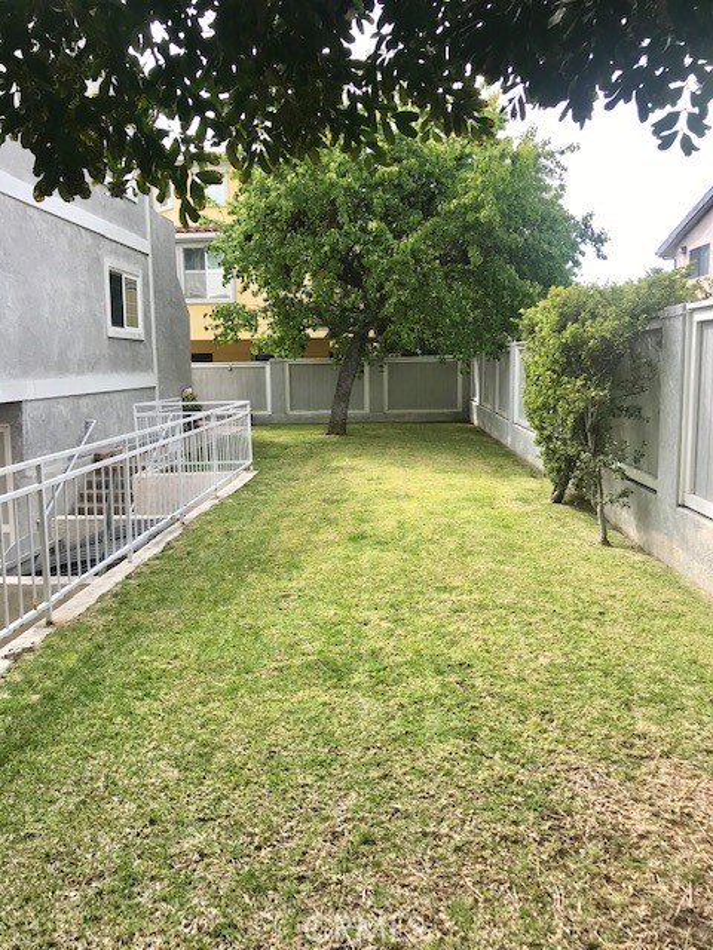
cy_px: 475
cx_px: 356
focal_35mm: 28
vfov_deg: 63.4
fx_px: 769
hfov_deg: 49.7
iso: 20
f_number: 1.8
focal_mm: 3.99
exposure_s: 1/847
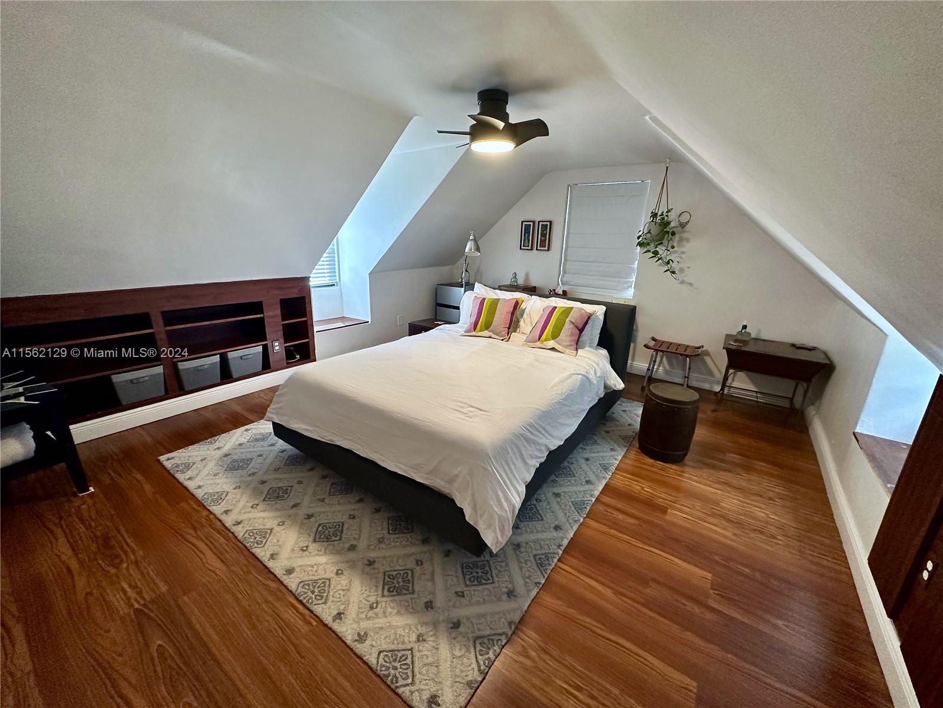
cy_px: 354
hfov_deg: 102.1
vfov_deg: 85.7
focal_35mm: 14
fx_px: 381
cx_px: 472
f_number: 2.2
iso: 200
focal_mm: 2.22
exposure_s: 1/60
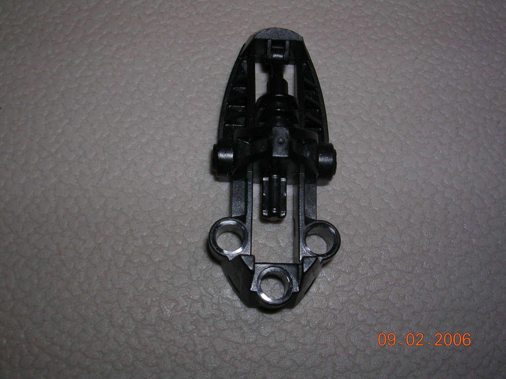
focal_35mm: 38
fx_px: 555
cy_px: 190
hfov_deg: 49.0
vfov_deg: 37.7
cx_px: 253
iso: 50
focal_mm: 5.8
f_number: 5.6
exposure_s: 1/60.1
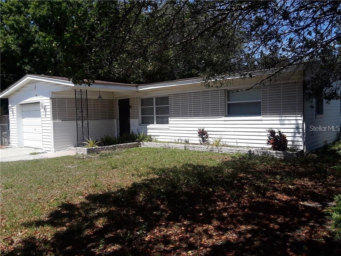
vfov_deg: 49.7
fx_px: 276
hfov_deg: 63.4
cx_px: 170
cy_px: 128
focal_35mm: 28
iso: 40
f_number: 1.9
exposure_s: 1/1560
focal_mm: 2.9
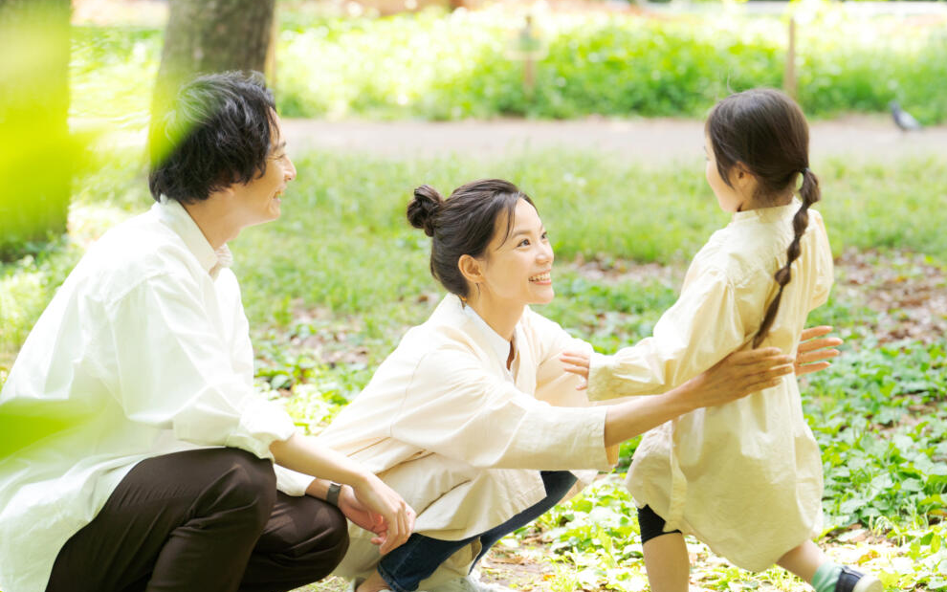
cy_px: 289
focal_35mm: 104
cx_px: 471
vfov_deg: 12.6
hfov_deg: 20.0
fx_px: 2684
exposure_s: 1/320
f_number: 4
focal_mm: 101
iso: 400
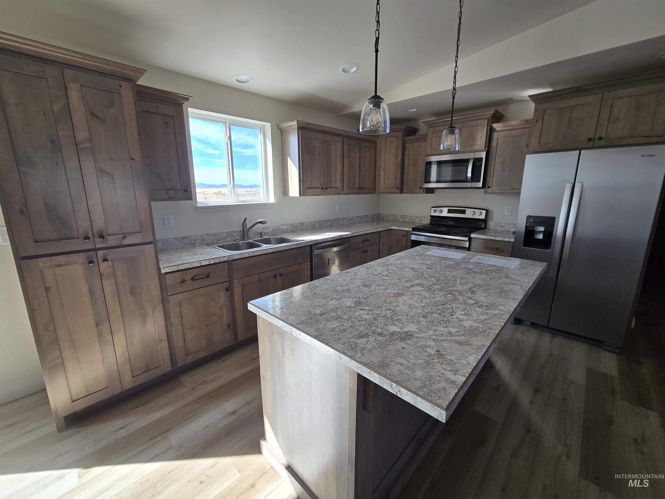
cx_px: 332
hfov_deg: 106.2
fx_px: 250
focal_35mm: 13
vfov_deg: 89.9
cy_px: 250
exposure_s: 1/120
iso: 50
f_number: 2.2
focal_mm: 2.2
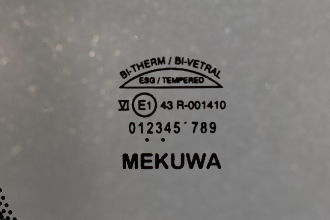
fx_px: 660
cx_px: 165
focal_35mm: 72
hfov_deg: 28.1
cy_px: 110
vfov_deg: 18.9
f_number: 8
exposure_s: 1/60
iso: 320
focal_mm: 48
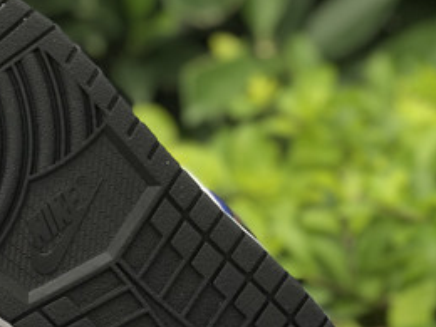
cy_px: 350
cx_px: -143
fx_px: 1864
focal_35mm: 148
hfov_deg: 12.9
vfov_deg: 9.9
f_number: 2.4
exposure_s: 1/60
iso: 25
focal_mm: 6
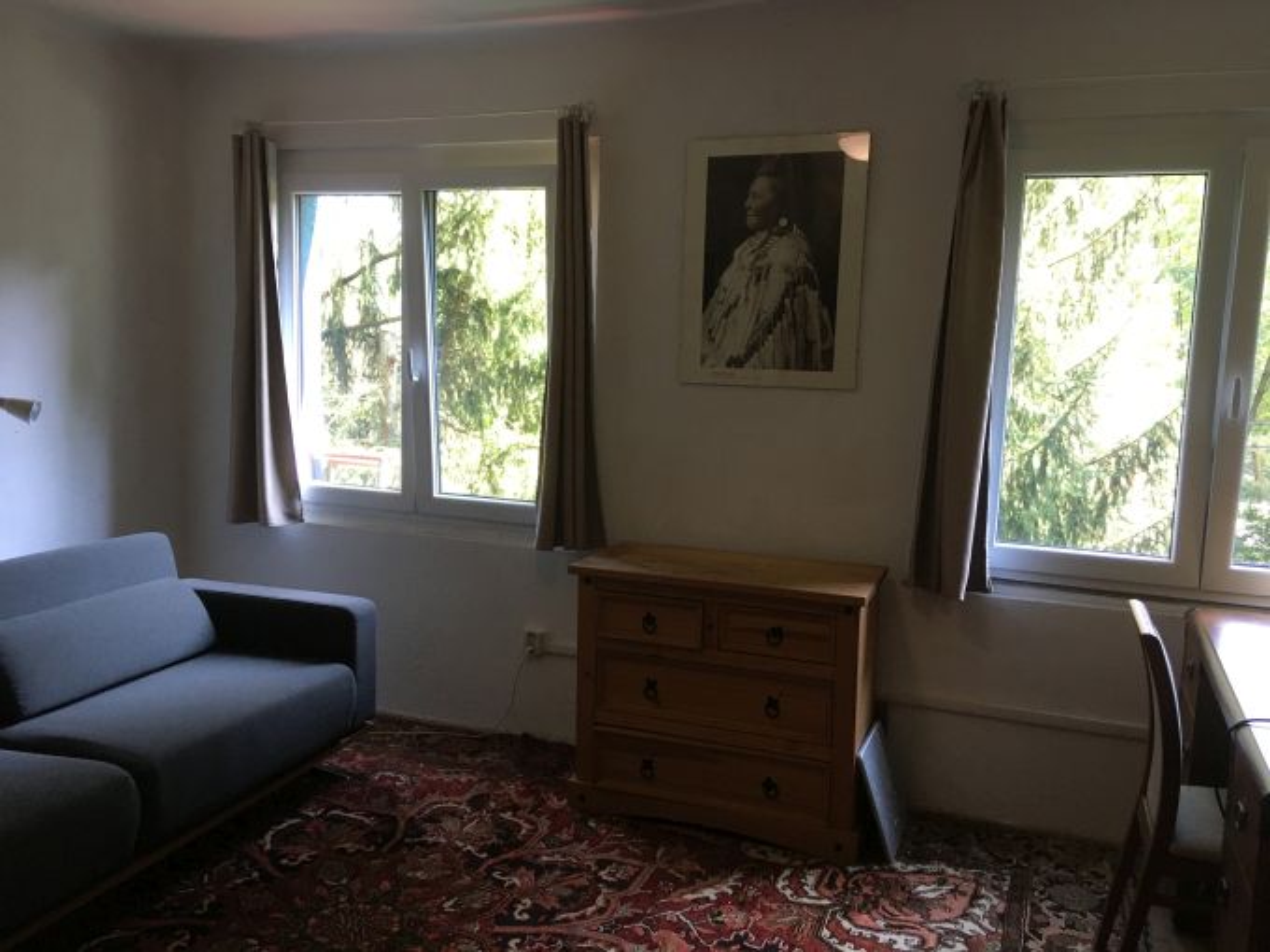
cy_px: 476
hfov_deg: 61.7
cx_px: 635
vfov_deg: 48.2
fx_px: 1064
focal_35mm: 29
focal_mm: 4.15
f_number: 2.2
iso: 64
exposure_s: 1/33
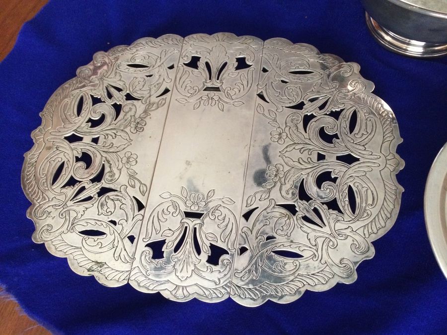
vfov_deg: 46.8
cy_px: 168
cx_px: 224
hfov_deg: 60.0
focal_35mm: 30
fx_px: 387
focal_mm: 4.12
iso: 320
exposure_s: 1/15
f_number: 2.2
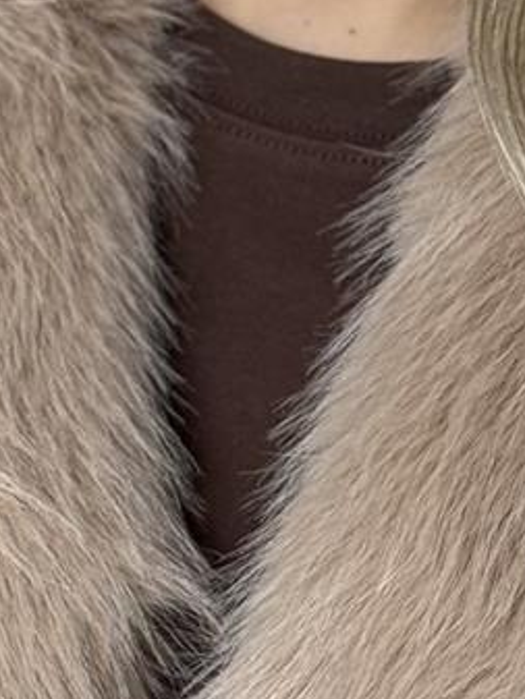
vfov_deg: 8.4
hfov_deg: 6.5
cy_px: 1145
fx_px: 4608
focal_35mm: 228
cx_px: 365
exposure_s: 1/60
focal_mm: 6.76
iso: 125
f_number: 1.78
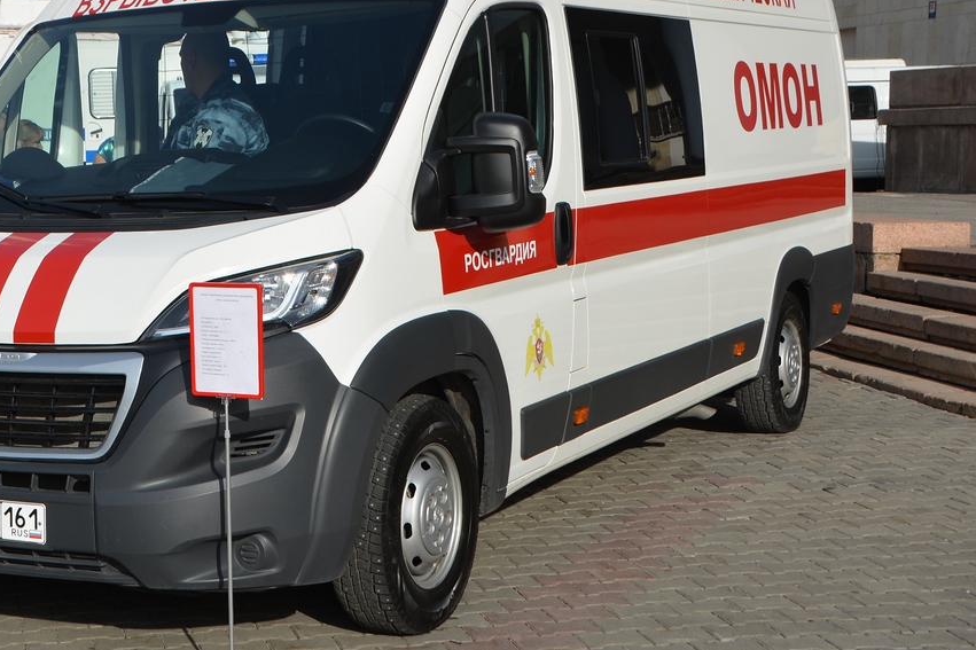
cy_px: 217
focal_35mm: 55
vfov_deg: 24.5
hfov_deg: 35.8
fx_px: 1491
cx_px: 315
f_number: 9
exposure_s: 1/320
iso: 100
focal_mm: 26
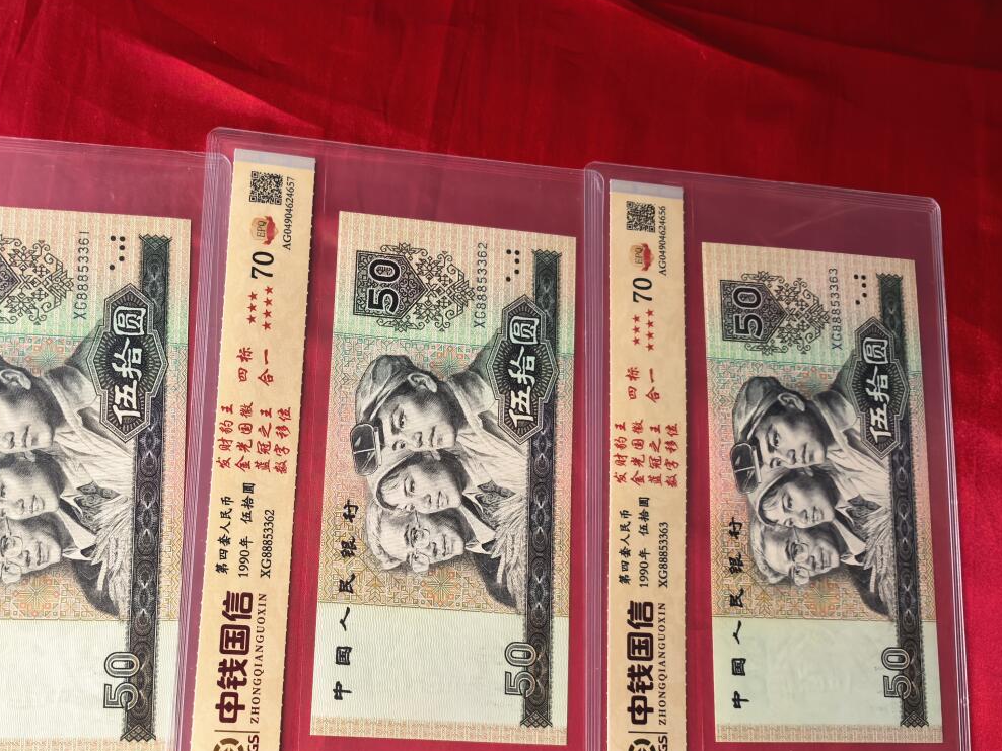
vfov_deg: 41.4
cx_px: 320
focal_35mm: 34
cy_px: 486
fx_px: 984
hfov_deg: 52.7
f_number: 2
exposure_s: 1/145
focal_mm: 6.98
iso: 50
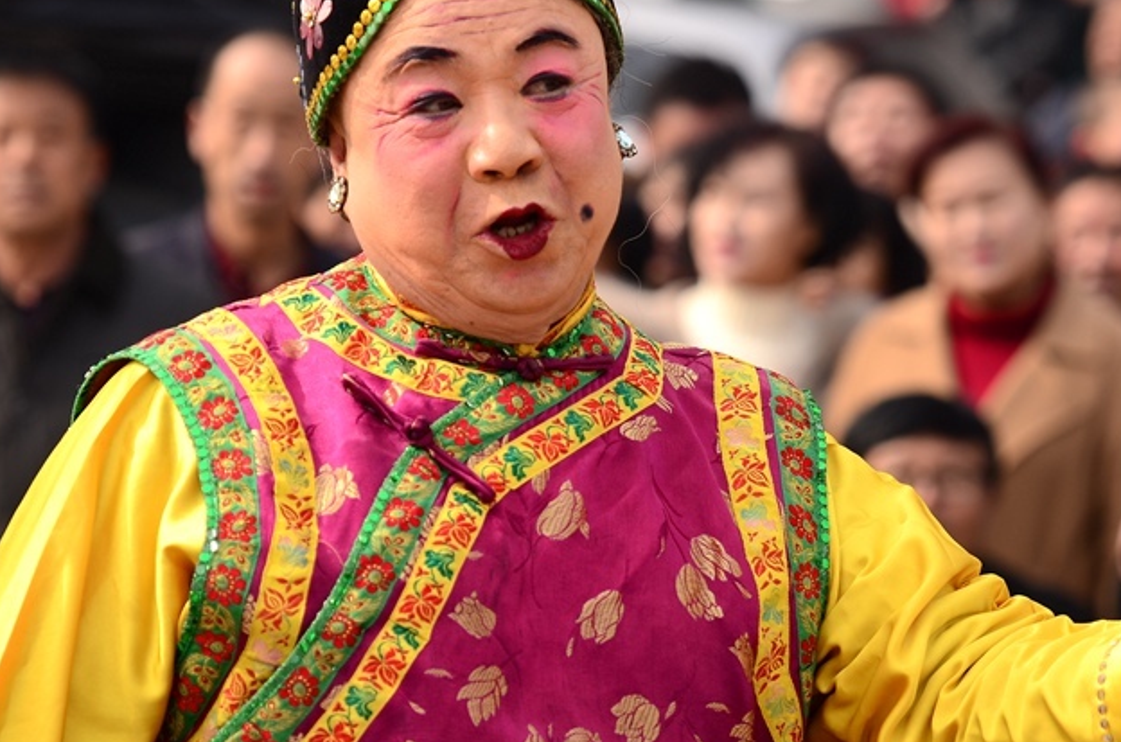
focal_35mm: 319
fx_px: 9911
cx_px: 695
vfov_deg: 4.3
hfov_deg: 6.5
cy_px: 512
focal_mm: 130
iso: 100
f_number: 4
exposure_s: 1/500
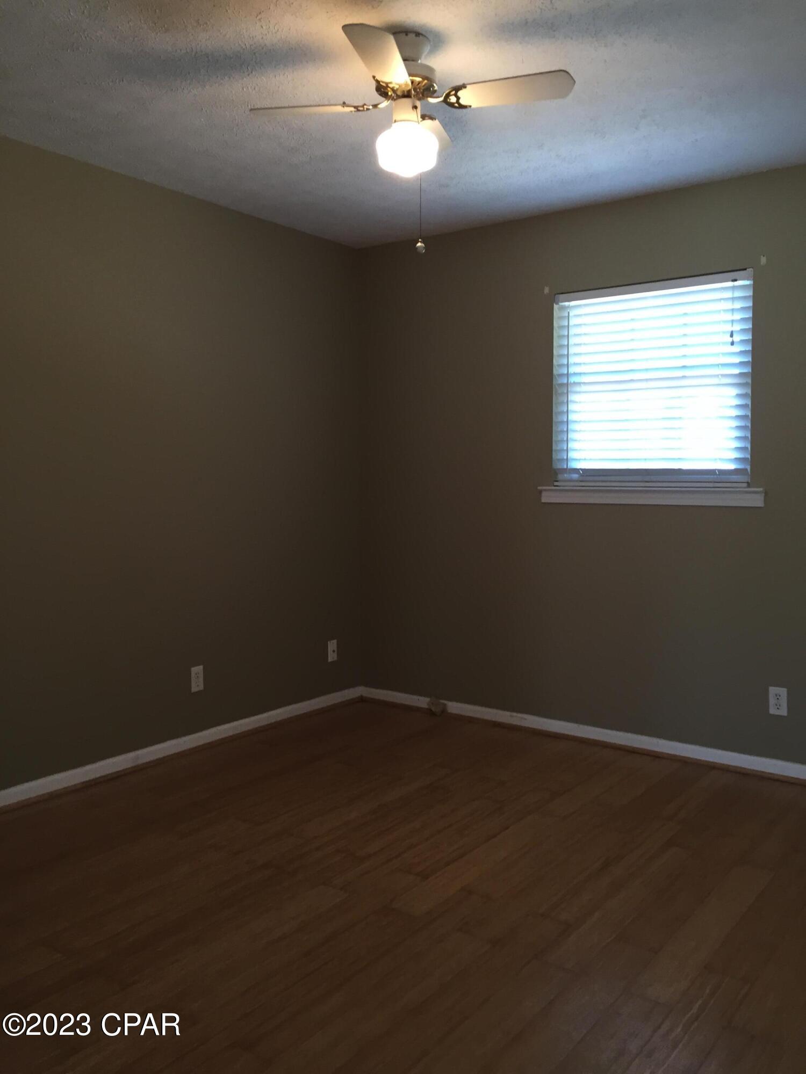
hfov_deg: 48.2
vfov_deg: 61.7
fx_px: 900
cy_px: 537
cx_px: 403
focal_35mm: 29
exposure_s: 1/30
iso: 100
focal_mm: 4.15
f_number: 2.2
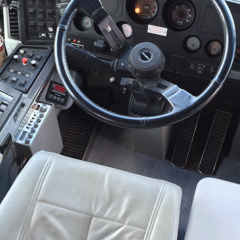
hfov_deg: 34.0
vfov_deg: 33.9
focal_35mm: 50
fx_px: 392
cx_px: 138
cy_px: 141
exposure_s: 1/40
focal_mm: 4.15
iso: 32
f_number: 2.2
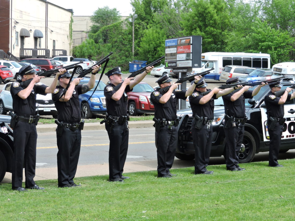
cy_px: 110
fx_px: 639
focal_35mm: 75
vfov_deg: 19.6
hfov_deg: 26.0
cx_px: 148
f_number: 3.9
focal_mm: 13.4
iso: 100
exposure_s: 1/320
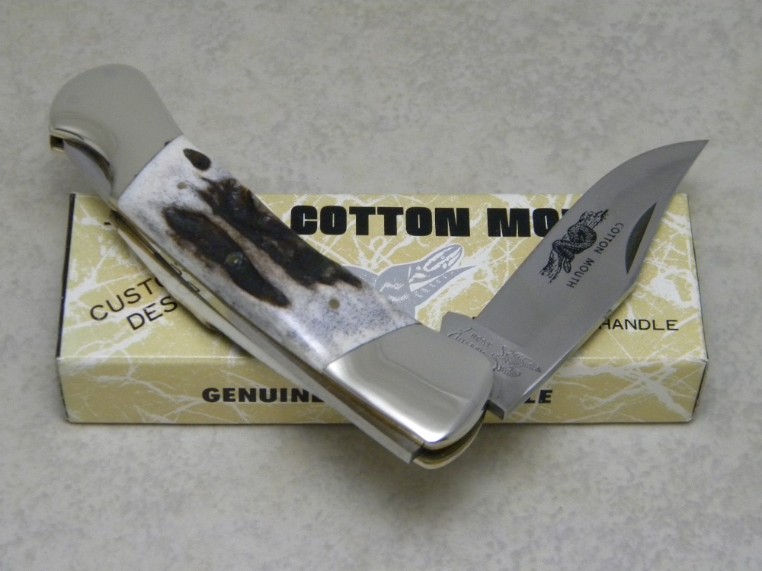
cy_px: 286
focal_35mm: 83
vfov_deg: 17.8
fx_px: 1827
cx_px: 381
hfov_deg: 23.6
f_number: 4.5
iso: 400
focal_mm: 15.1
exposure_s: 1/28
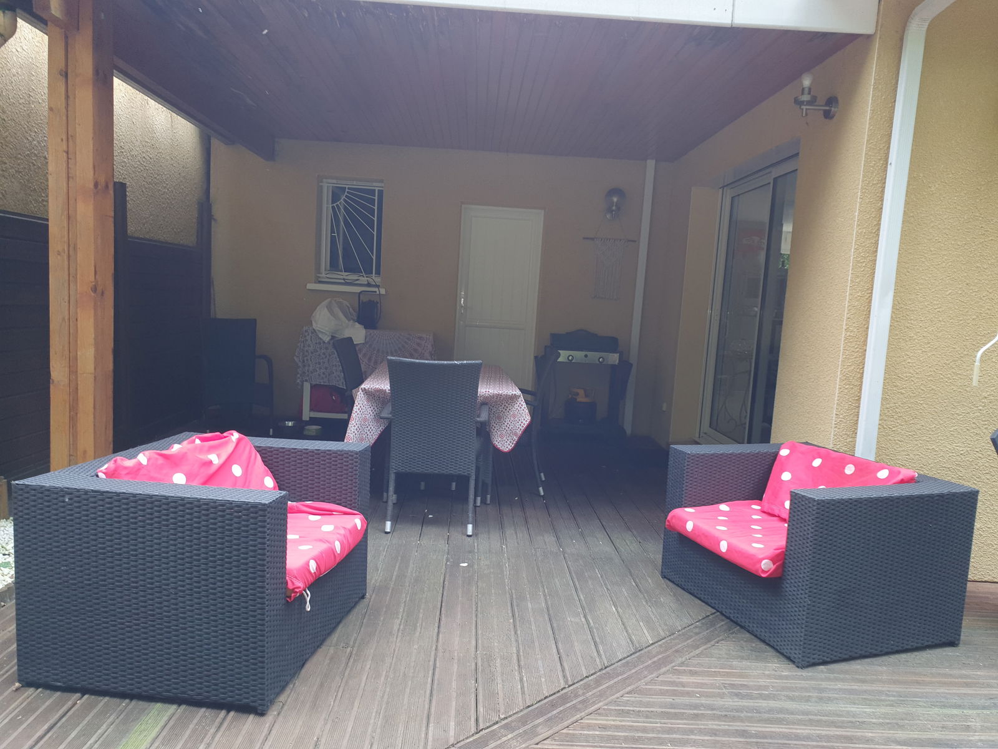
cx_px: 499
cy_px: 374
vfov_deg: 53.1
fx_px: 750
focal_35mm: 26
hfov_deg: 67.3
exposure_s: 1/50
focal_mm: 4.32
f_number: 2.4
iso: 64
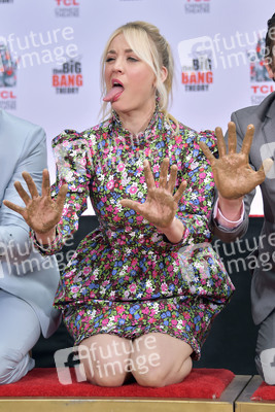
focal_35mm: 92
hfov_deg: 14.9
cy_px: 206
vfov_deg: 22.1
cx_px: 138
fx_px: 1053
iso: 160
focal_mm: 92
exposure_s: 1/250
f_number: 5.3
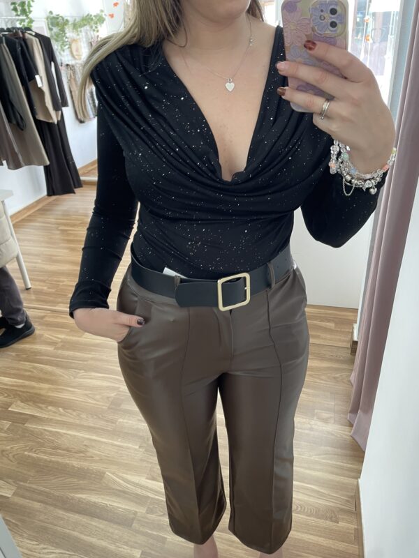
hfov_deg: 53.1
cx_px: 210
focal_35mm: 26
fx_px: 420
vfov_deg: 67.3
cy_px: 279
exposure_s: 1/50
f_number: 1.6
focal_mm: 4.2
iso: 64
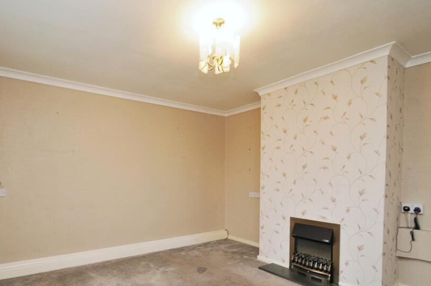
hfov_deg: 86.5
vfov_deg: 64.0
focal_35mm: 19
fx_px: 227
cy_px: 168
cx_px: 186
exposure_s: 1/30
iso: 400
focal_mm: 10
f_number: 6.3
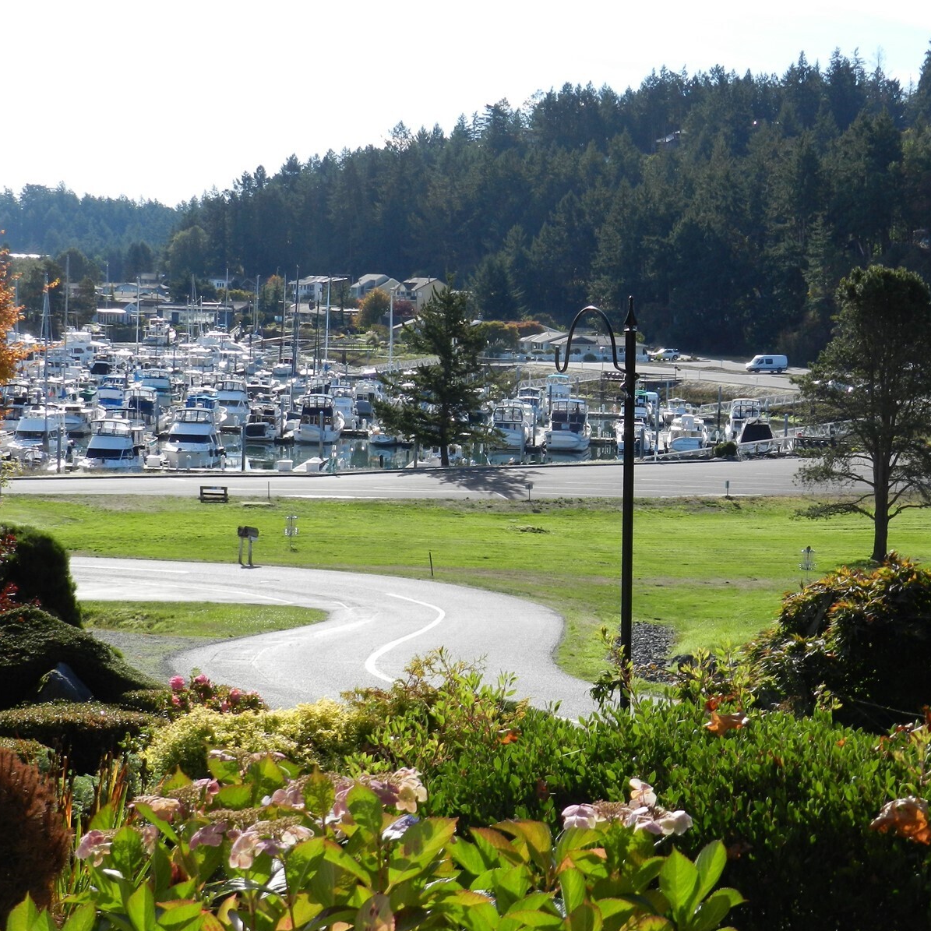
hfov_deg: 24.3
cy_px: 466
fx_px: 2160
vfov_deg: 24.3
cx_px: 577
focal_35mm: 71
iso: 160
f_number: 4.6
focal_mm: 10.7
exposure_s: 1/640
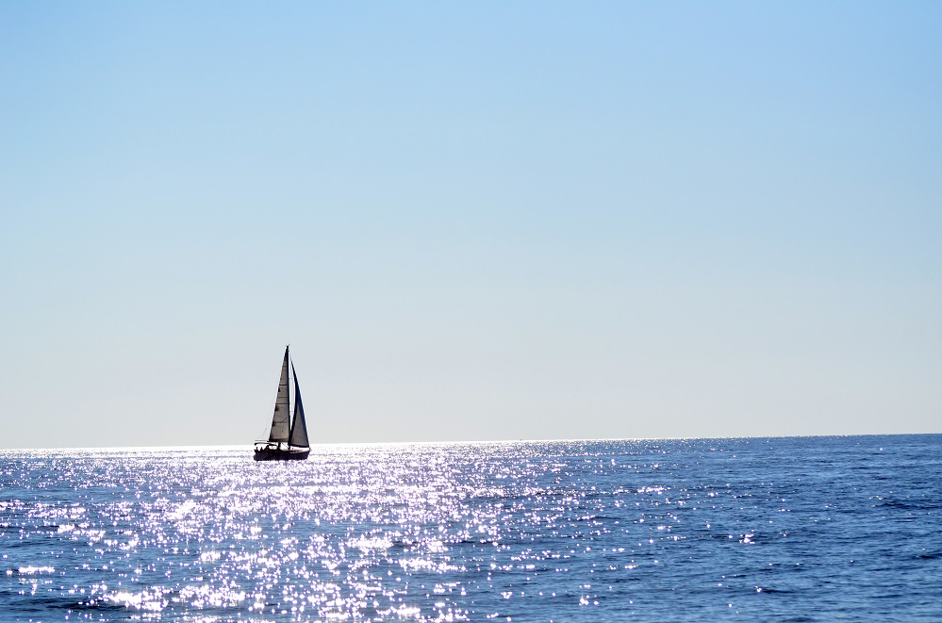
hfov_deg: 16.7
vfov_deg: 11.1
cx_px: 471
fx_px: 3211
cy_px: 312
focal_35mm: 123
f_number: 4.5
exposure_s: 1/8000
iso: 400
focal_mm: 82
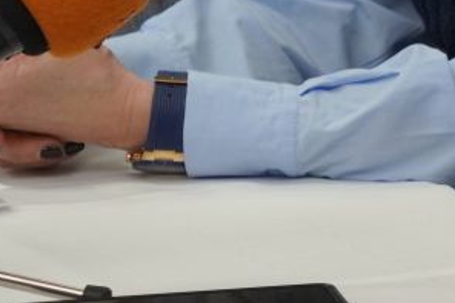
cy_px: -181
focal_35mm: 276
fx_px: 3489
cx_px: 1020
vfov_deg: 4.9
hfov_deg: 7.1
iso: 1000
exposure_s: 1/160
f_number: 4
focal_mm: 36.7
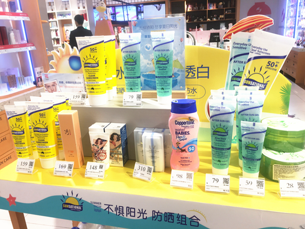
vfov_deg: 48.3
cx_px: 152
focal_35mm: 29
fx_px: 256
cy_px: 114
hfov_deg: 61.6
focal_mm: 4.15
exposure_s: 1/50
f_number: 2.2
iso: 25
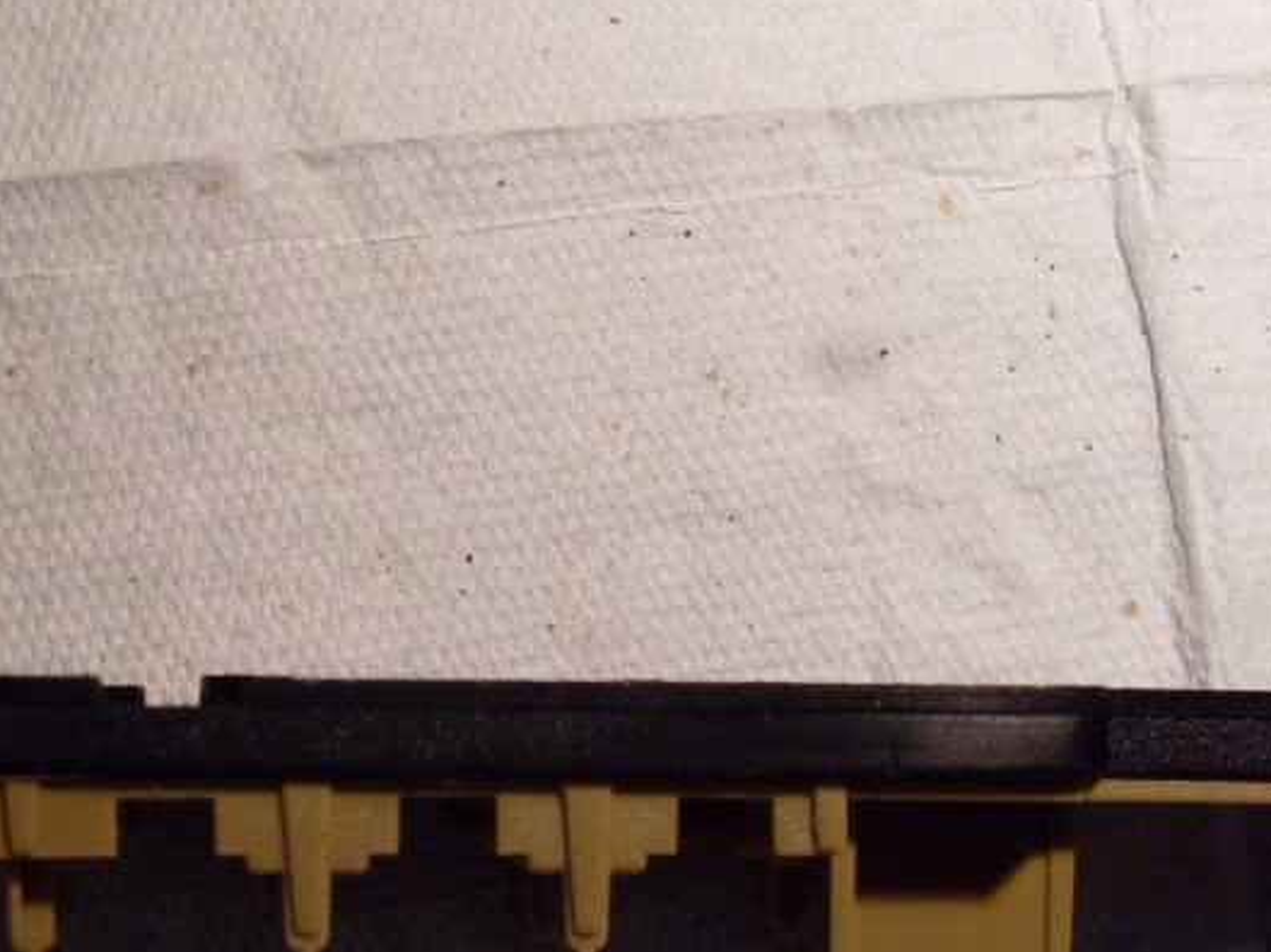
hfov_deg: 30.7
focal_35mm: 62
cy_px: 688
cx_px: 316
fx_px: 2276
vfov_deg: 23.5
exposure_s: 1/30
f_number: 2.8
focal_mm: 6.3
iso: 200
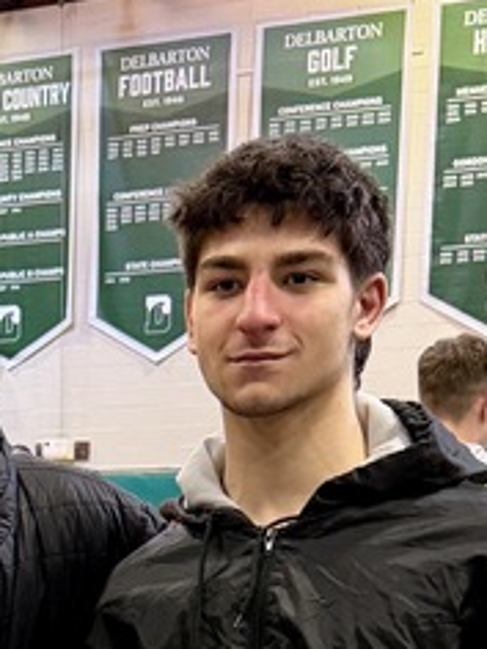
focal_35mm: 104
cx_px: -105
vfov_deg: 17.3
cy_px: 927
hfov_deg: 13.8
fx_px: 1951
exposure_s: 1/60
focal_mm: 6.76
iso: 400
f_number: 1.78
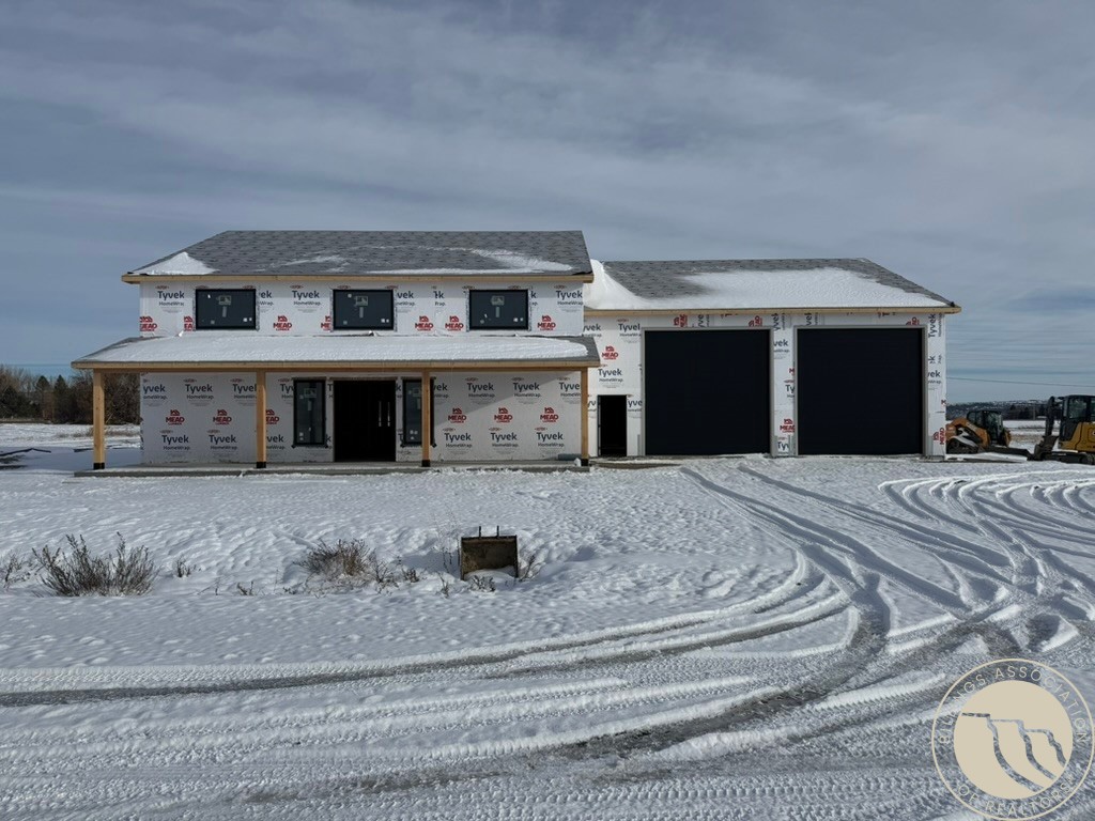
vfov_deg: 56.8
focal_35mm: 24
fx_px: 759
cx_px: 548
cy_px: 410
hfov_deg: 71.6
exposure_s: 1/14286
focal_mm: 6.76
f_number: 1.78
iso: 80
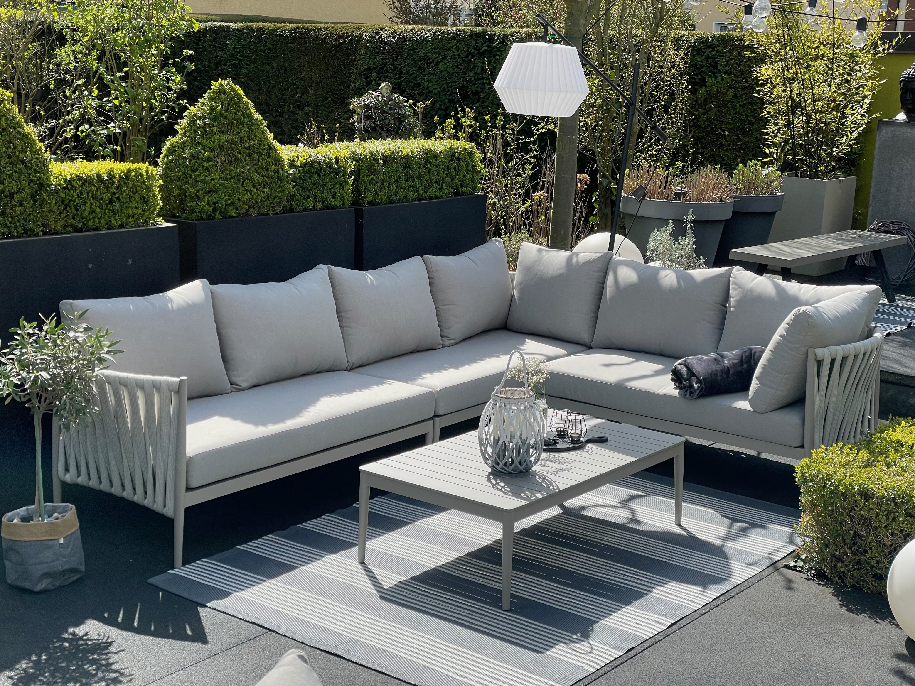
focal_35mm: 52
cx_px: 458
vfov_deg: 28.0
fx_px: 1375
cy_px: 343
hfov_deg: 36.8
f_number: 2
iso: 25
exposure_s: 1/905
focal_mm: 6
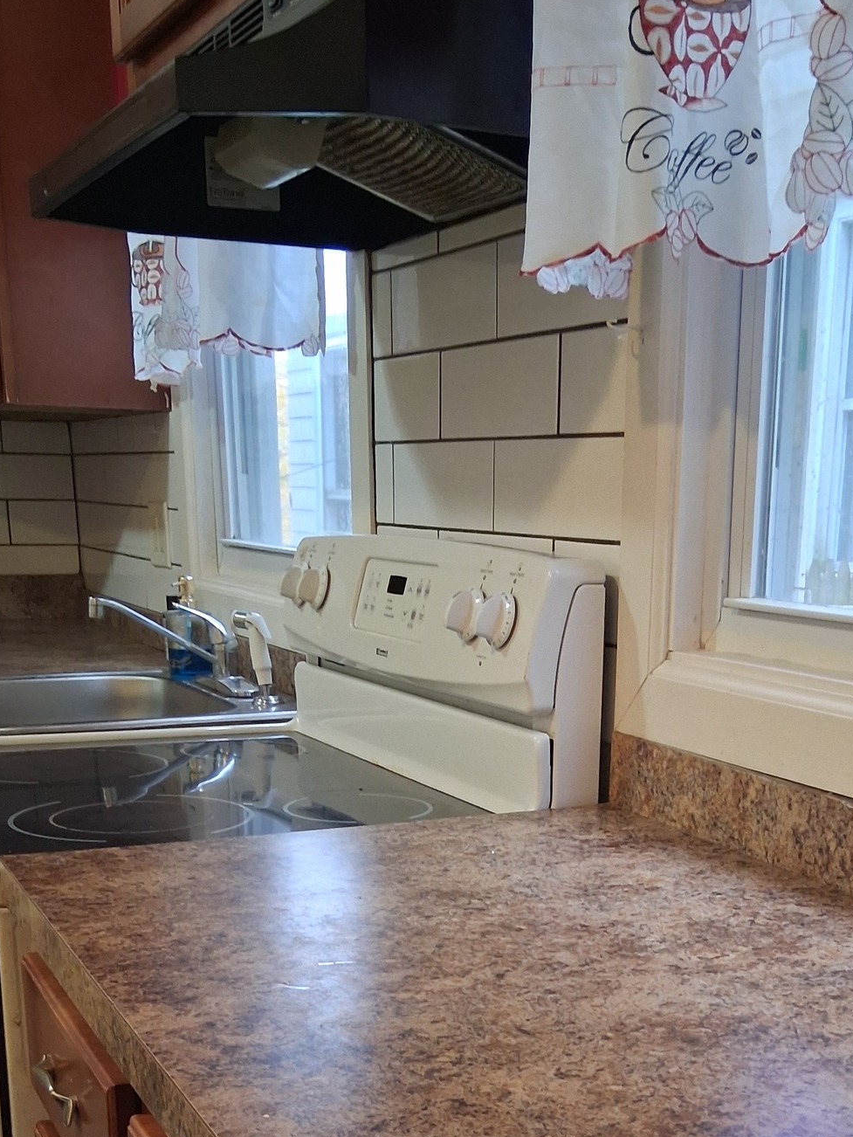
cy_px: 960
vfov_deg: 39.1
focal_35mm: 46
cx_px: 542
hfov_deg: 31.4
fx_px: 1511
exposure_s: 1/40
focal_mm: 3.98
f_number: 1.8
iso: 400
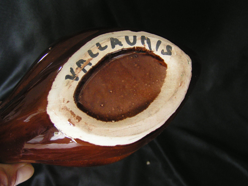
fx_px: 272
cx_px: 124
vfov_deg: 37.7
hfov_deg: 49.0
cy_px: 93
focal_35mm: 38
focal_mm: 5.8
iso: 160
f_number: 2.8
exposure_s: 1/40
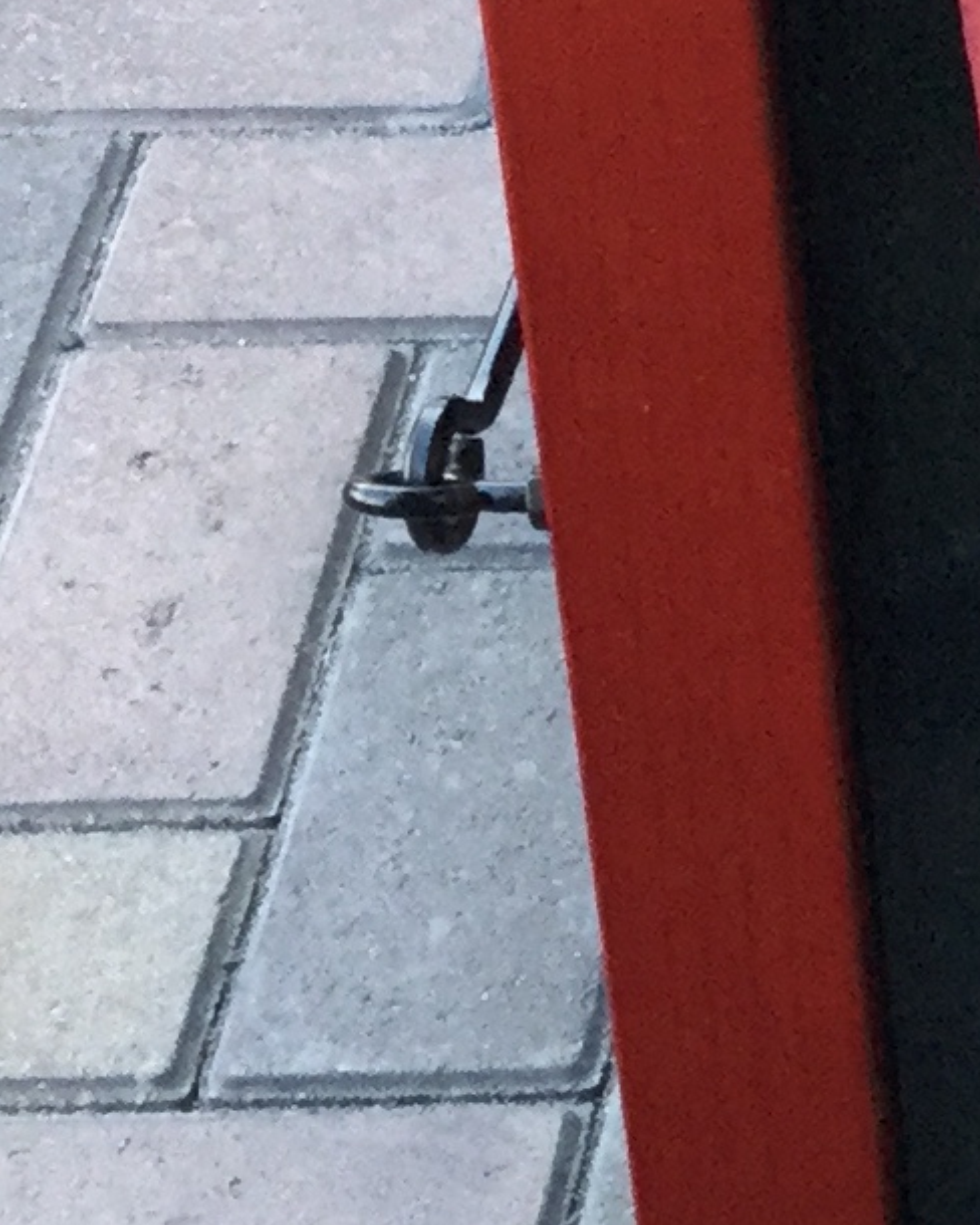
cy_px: 745
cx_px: 2408
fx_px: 5873
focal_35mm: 162
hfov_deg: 8.6
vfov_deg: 11.9
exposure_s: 1/30
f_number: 2.4
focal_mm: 3.3
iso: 50
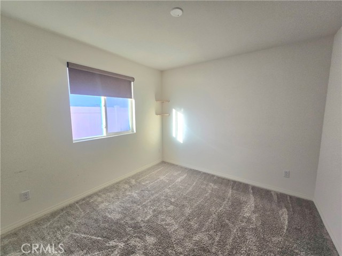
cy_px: 128
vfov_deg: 89.9
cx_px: 171
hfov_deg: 106.2
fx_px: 128
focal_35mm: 13
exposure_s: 1/101
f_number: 2.2
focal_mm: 2.2
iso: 100
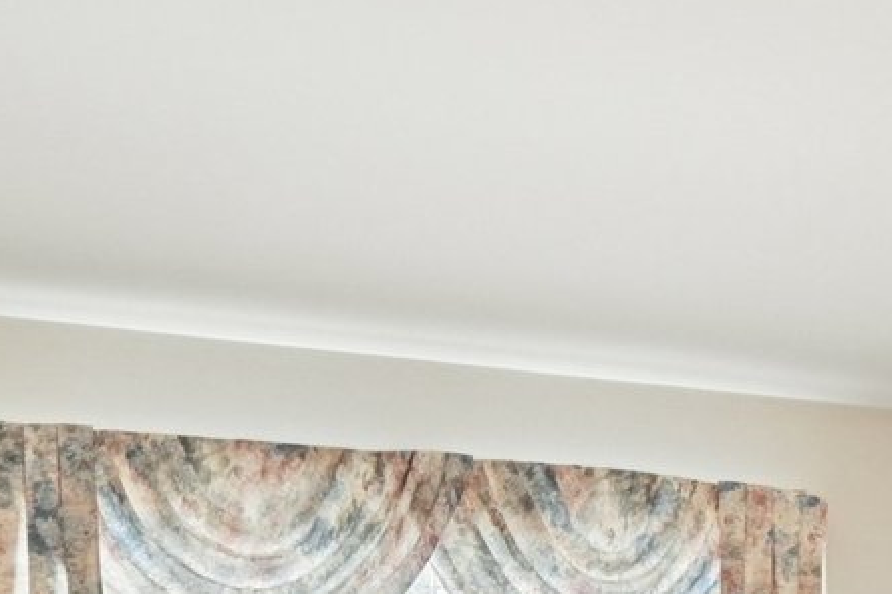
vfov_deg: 20.1
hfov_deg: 36.1
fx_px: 1362
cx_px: 529
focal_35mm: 55
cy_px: 967
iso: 400
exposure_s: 1/15
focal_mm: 10
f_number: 8
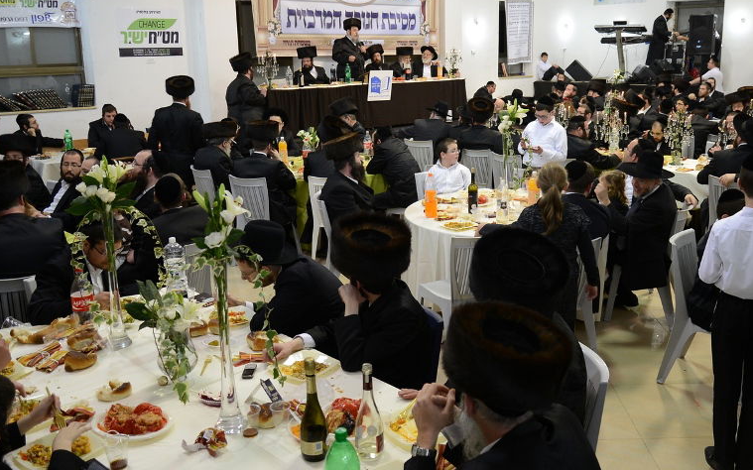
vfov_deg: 38.2
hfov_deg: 58.0
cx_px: 424
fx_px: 677
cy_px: 198
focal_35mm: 33
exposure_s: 1/80
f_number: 4
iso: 800
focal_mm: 24
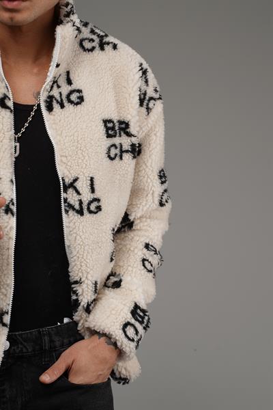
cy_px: 205
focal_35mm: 112
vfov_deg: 18.3
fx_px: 1274
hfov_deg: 12.2
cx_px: 136
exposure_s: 1/160
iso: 64
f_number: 7.1
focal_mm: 75
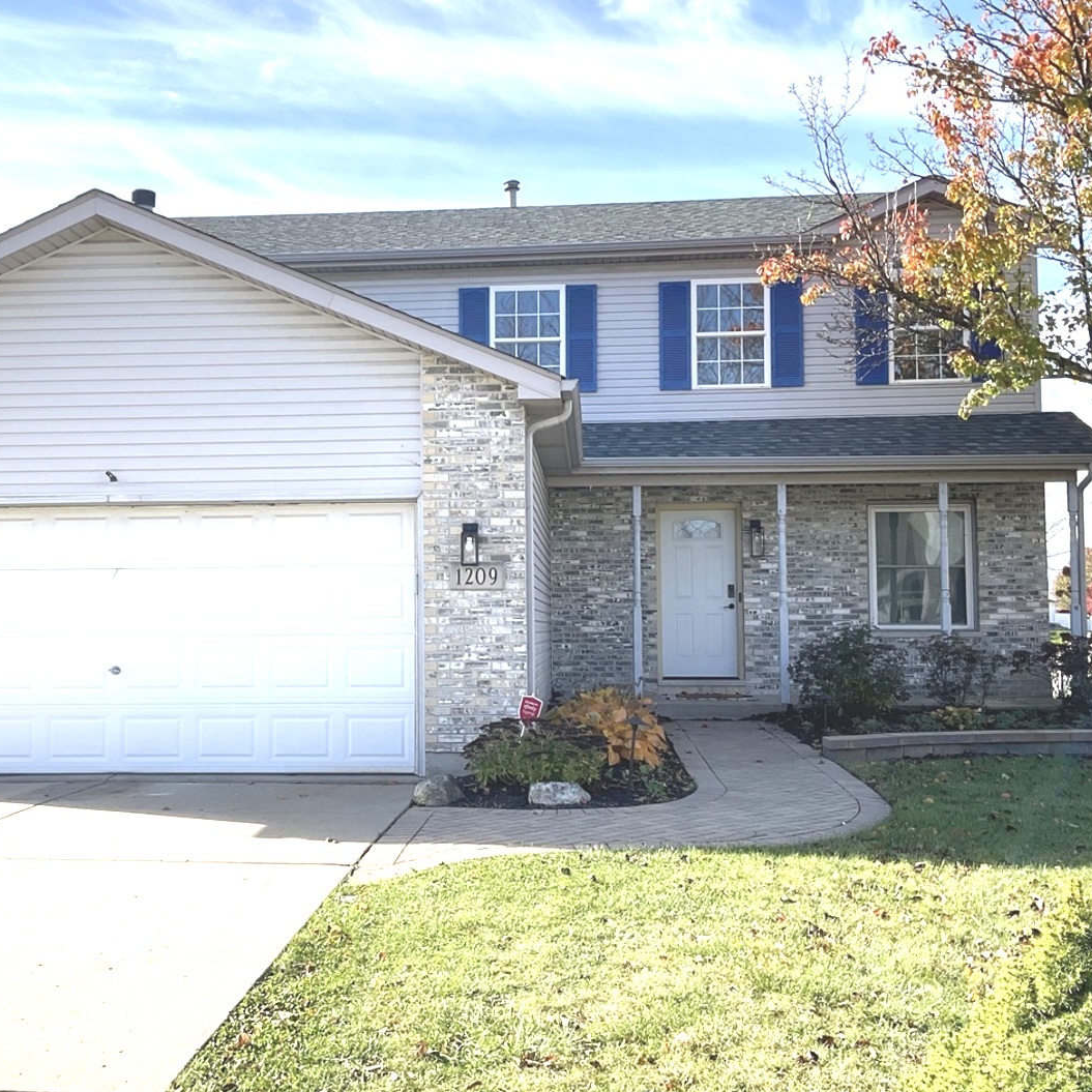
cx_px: 450
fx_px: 1249
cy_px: 551
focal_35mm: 35
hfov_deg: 47.0
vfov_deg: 47.2
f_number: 1.8
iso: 16
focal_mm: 3
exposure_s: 1/709
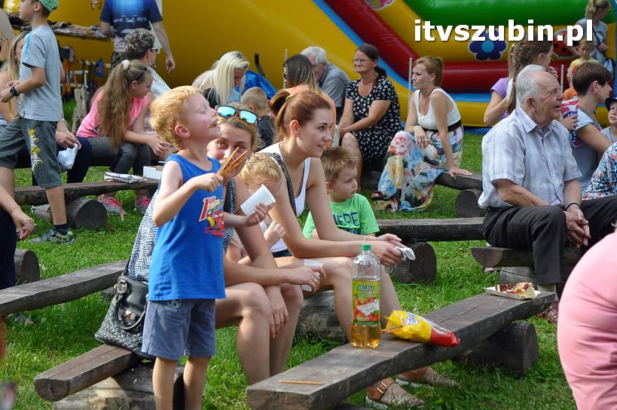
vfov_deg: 12.5
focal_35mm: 109
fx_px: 1866
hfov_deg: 18.8
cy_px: 208
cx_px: 299
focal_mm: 70
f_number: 6.3
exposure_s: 1/640
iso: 640
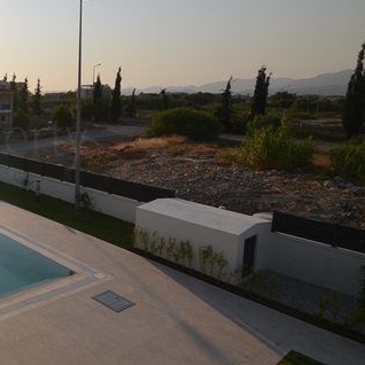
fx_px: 346
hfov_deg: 42.0
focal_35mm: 29
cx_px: -50
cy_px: 127
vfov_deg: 54.7
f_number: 14
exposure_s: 1/200
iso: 100
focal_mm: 10
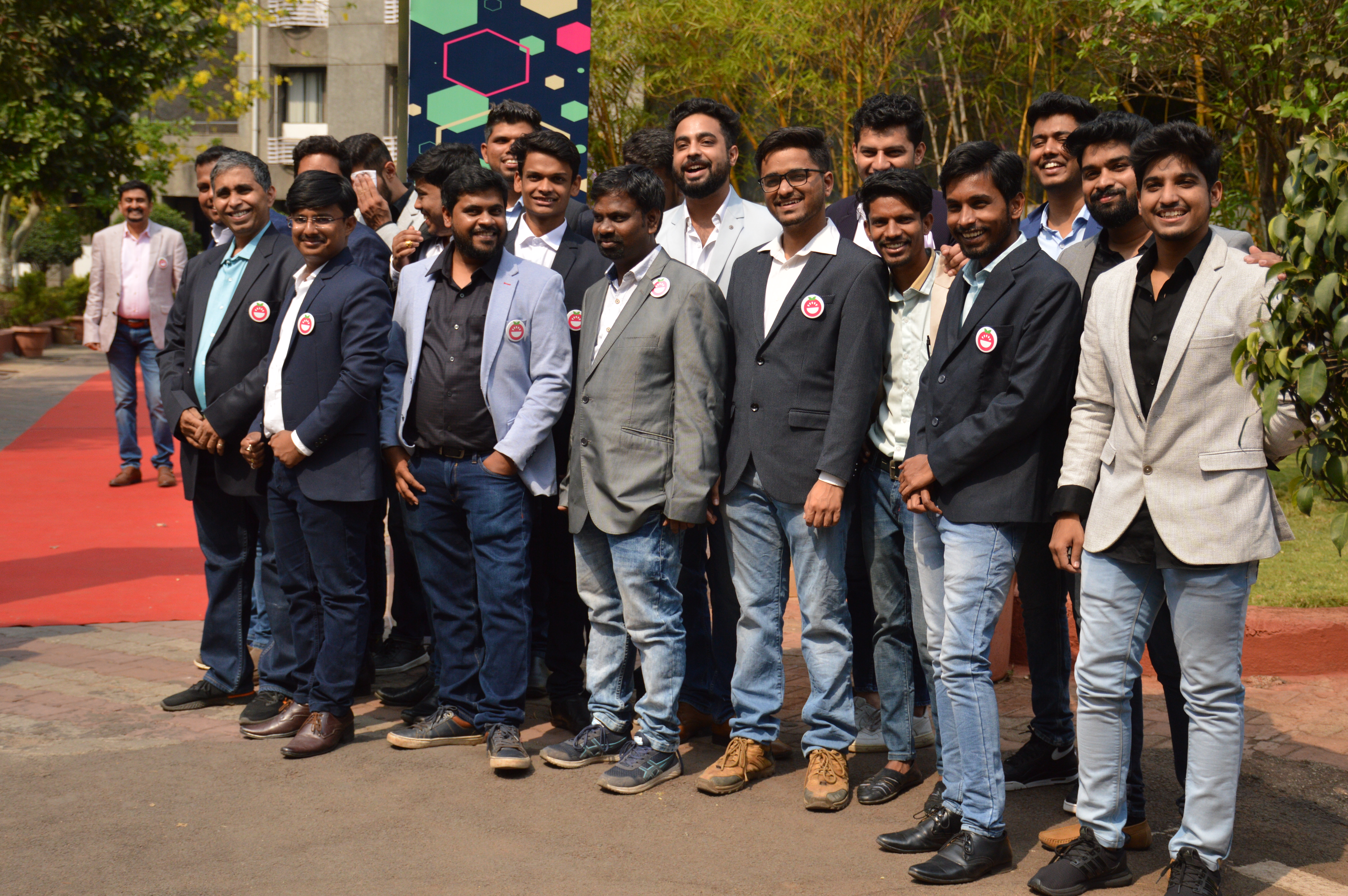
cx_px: 674
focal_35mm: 60
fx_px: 2245
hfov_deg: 33.4
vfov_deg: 22.6
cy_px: 448
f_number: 4.5
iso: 400
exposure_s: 1/1600
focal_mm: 40
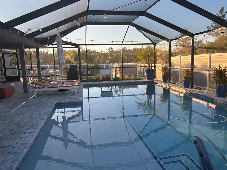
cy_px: 84
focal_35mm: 27
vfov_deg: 51.4
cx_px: 113
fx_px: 177
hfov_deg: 65.3
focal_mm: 5.96
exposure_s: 1/539
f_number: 1.6
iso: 50
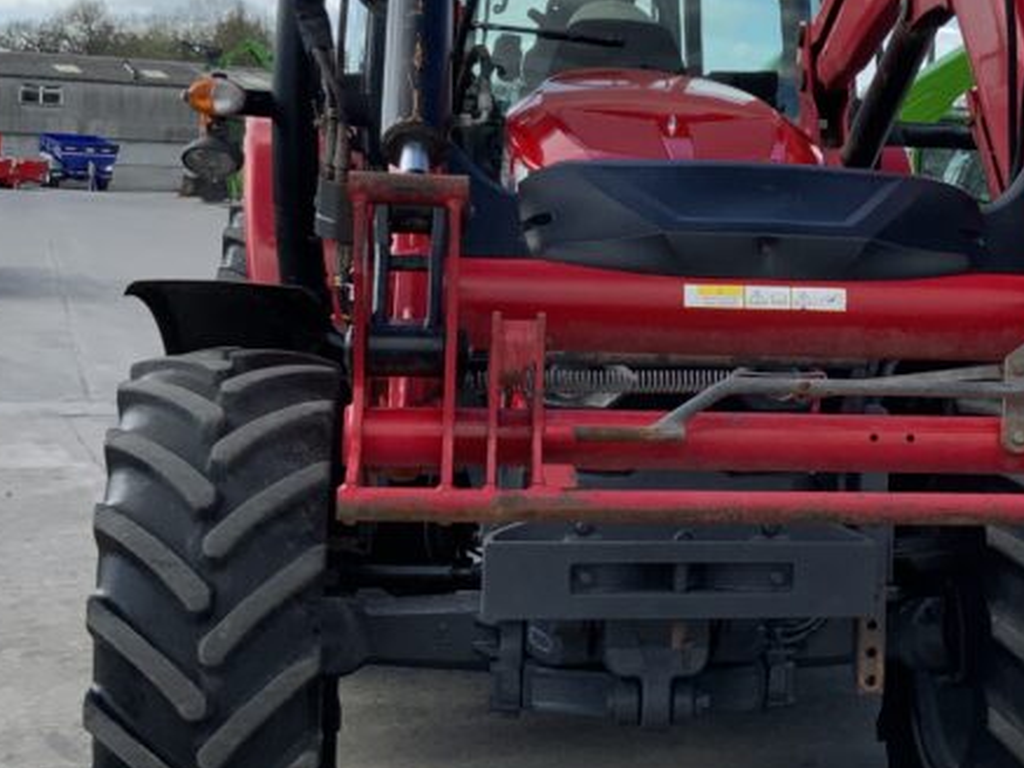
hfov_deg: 27.9
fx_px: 2012
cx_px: 827
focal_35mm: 68
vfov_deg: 21.6
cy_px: 314
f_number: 1.8
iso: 16
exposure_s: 1/1451
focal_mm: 3
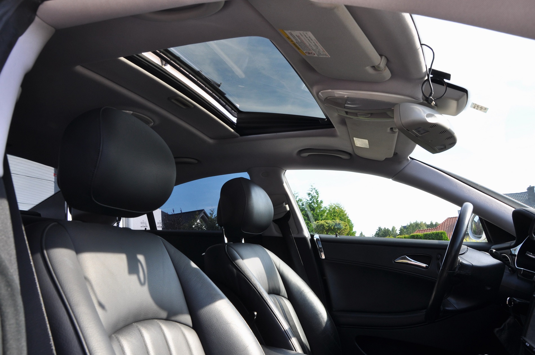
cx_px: 268
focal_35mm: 27
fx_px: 401
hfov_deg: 67.5
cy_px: 178
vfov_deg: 47.8
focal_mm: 18
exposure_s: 1/100
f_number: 10
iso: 250
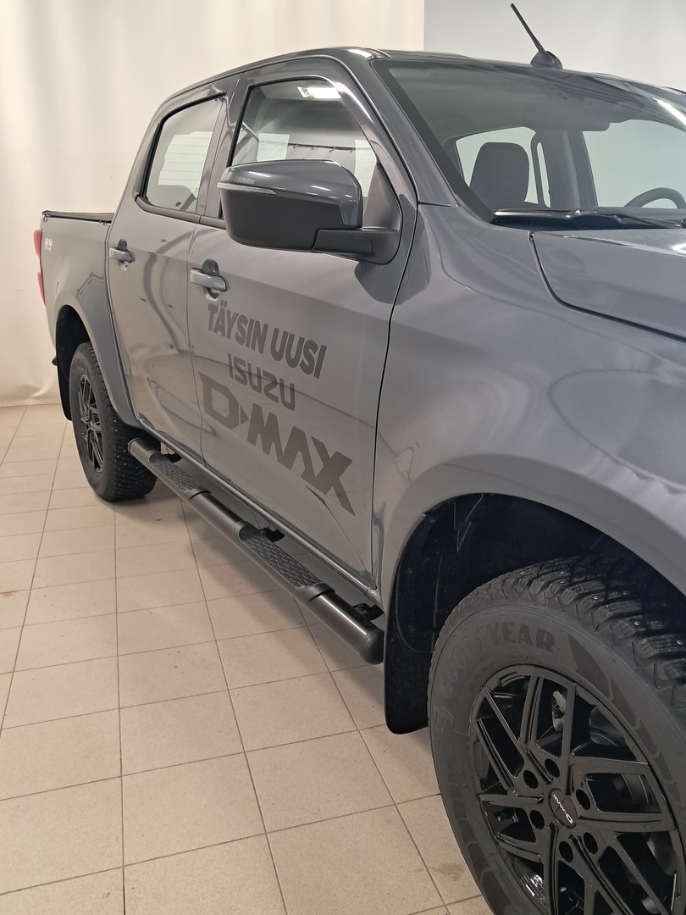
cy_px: 450
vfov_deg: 60.0
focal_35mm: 30
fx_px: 793
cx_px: 366
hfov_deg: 46.8
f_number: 1.8
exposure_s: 1/50
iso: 200
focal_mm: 4
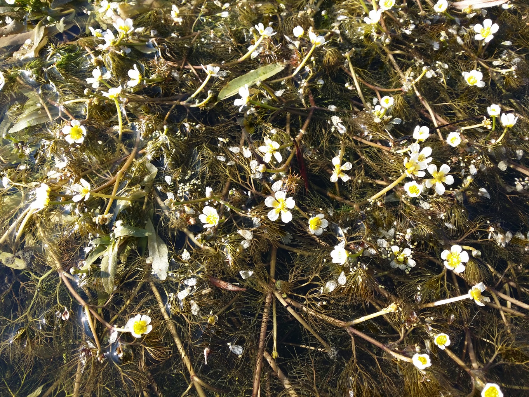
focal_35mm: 31
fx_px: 474
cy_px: 198
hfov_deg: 58.3
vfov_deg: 45.5
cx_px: 264
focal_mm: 4.13
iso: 50
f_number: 2.2
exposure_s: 1/262
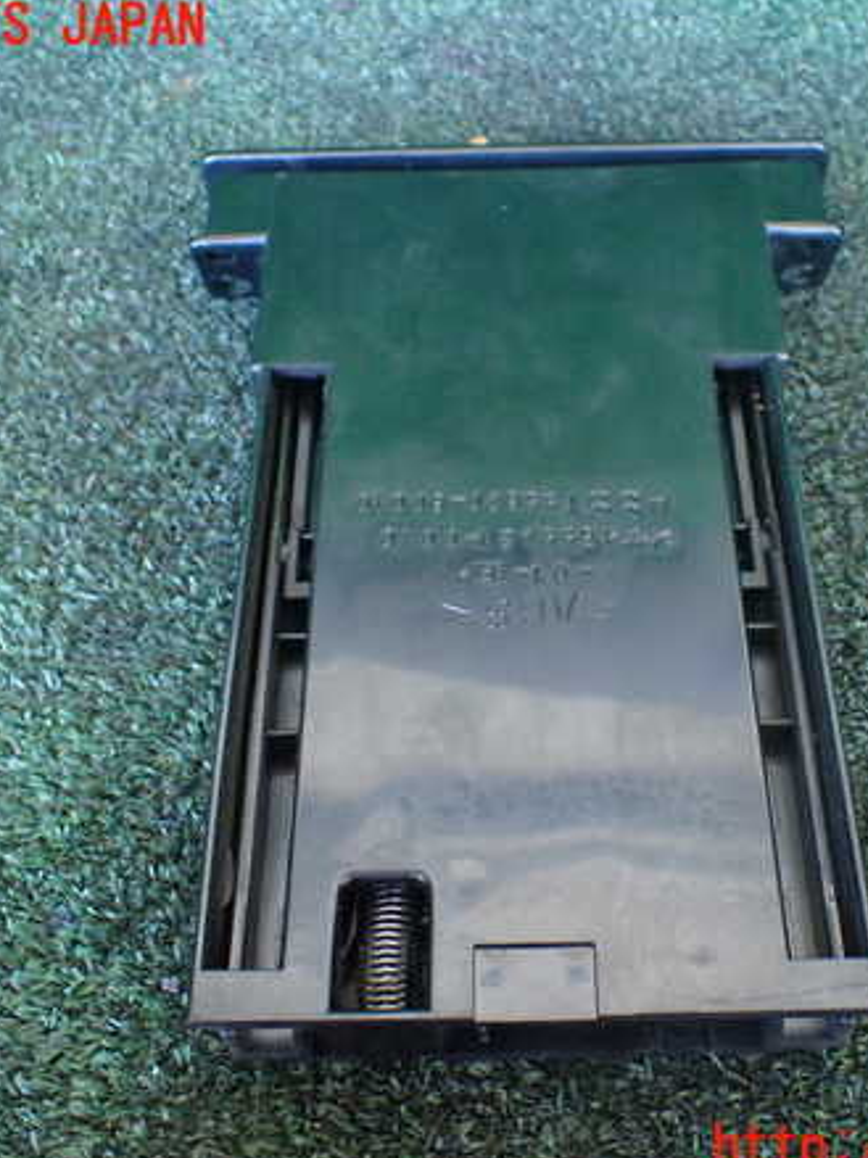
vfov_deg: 45.8
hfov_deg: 35.0
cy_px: 588
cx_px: 517
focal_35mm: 41
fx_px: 1371
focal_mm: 5.4
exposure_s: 1/30
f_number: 2.3
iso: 800
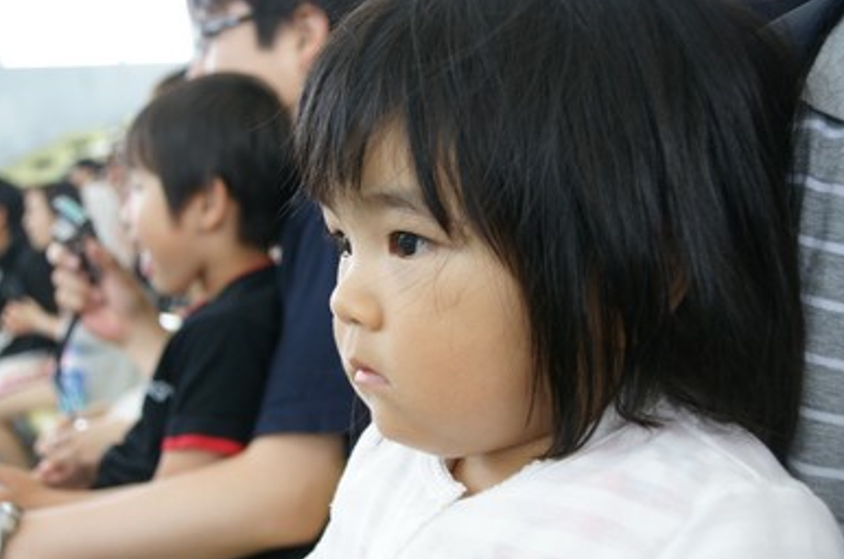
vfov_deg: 27.4
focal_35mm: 49
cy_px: 261
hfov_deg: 40.4
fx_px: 1147
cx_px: 402
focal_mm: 30
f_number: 4.5
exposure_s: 1/60
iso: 800
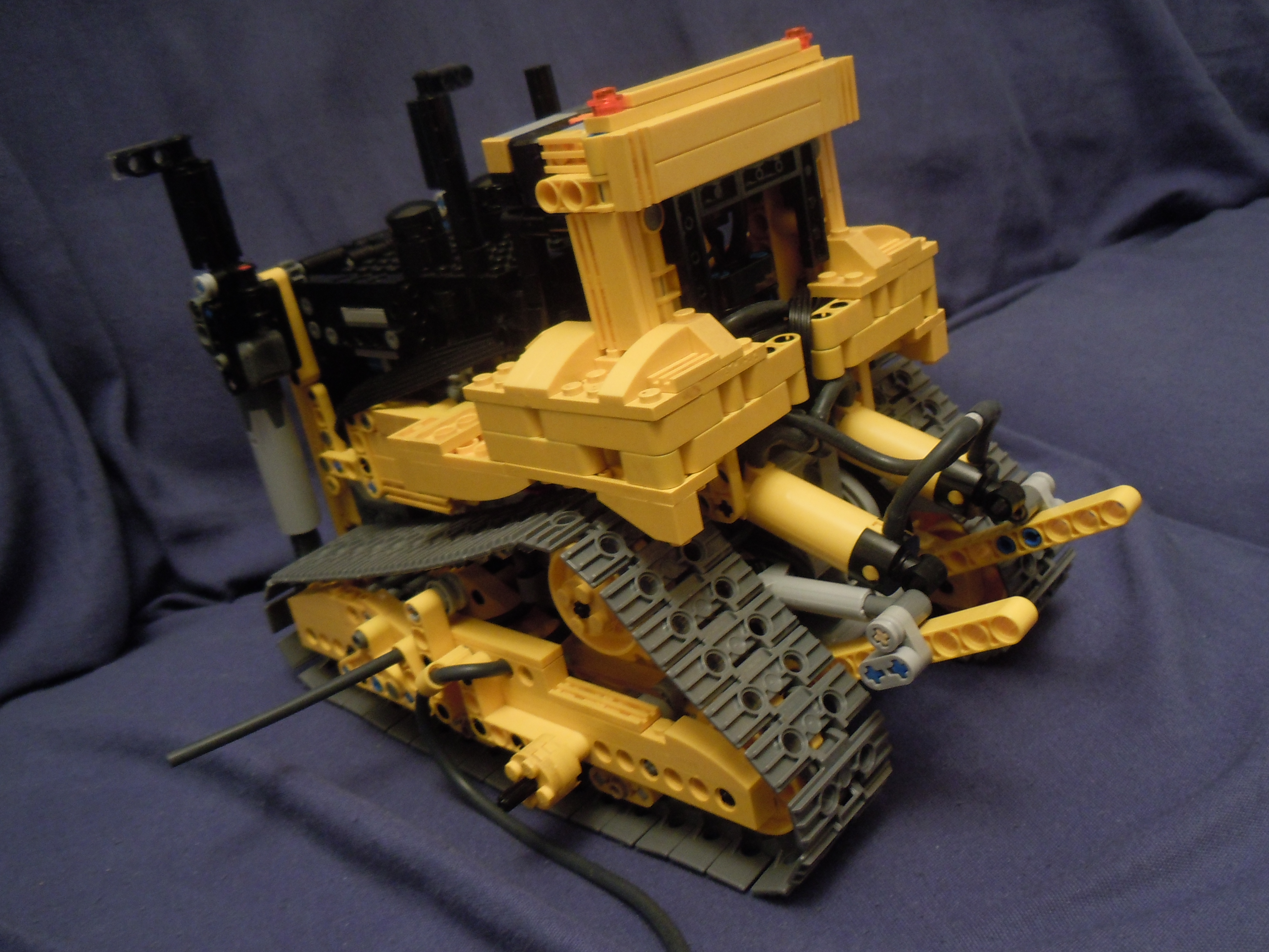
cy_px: 471
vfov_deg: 45.4
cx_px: 632
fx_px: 1136
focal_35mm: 31
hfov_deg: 58.4
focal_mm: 5.4
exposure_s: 1/8
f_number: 3.5
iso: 320
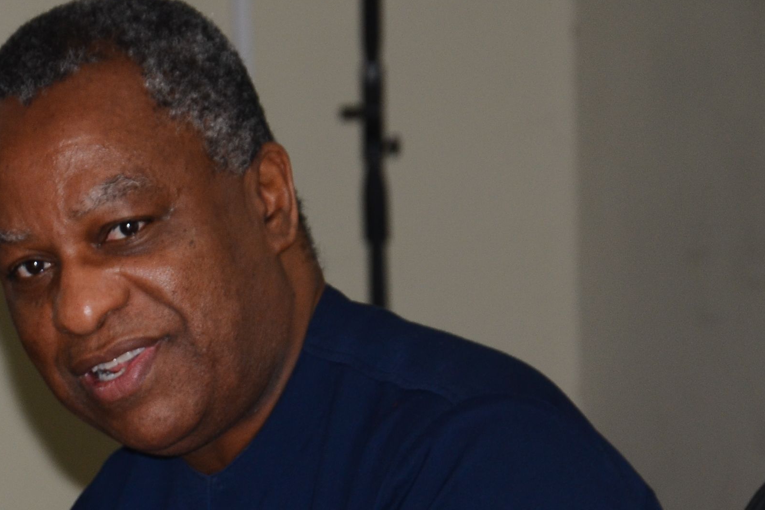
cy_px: 476
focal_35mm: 365
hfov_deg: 5.6
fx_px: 7760
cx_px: 40
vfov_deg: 3.8
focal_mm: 105
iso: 500
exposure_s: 1/100
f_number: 5.6
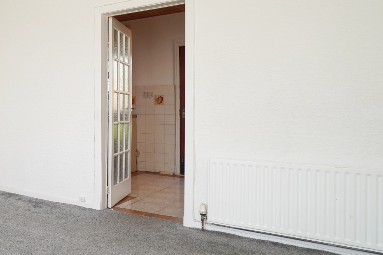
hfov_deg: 47.9
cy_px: 116
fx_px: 351
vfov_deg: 39.9
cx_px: 5
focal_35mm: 33
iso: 250
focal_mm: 10
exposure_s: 1/160
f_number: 4
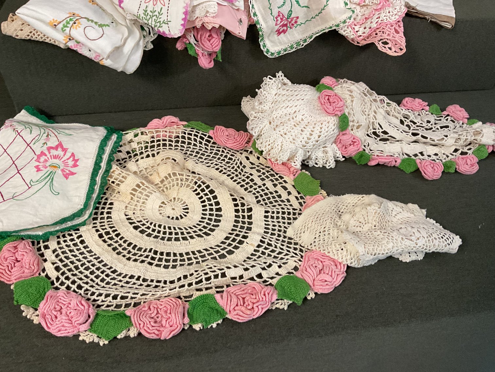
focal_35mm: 29
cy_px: 186
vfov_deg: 48.2
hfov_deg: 61.7
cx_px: 248
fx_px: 415
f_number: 1.8
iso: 160
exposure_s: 1/60
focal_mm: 3
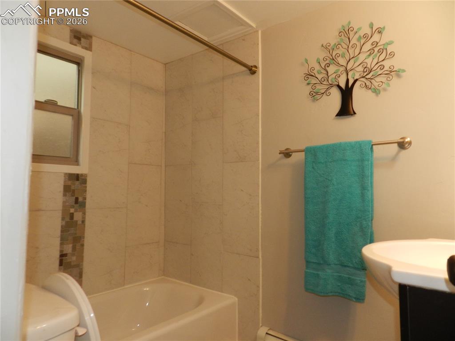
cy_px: 170
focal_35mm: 23
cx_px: 228
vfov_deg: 58.8
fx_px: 302
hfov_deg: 74.0
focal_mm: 4
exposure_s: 1/30
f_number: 3.4
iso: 280
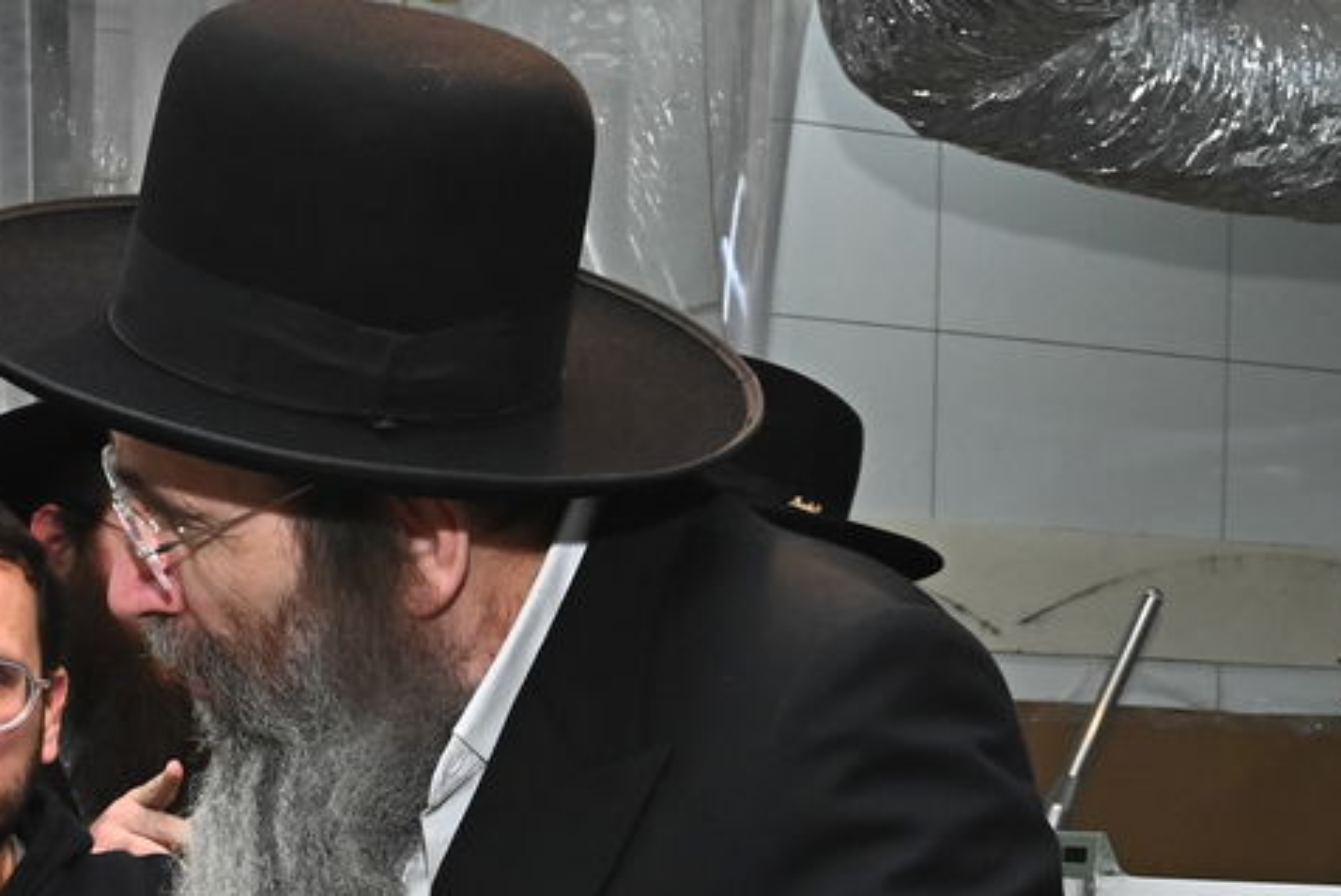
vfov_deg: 14.3
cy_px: 975
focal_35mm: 94
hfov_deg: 21.5
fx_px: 3503
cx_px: 330
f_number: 13
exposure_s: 1/160
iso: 2500
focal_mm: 32
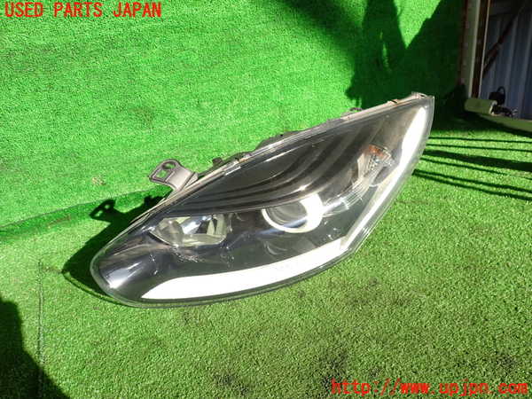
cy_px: 200
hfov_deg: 69.4
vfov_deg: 54.9
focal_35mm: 25
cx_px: 266
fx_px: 384
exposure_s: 1/640
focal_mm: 4.5
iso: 100
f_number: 2.8
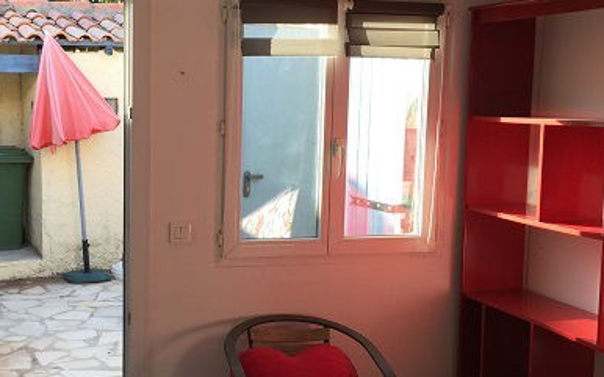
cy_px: 205
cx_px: 181
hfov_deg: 38.2
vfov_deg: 24.8
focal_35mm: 52
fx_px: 856
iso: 32
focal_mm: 4.15
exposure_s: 1/126
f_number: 2.2
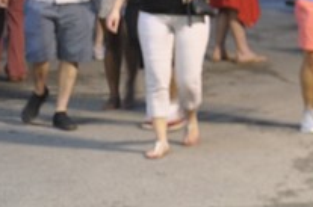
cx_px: 752
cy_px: -41
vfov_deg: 7.5
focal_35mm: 181
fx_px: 1574
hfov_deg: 10.0
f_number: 4
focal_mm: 25
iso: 400
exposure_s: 1/15
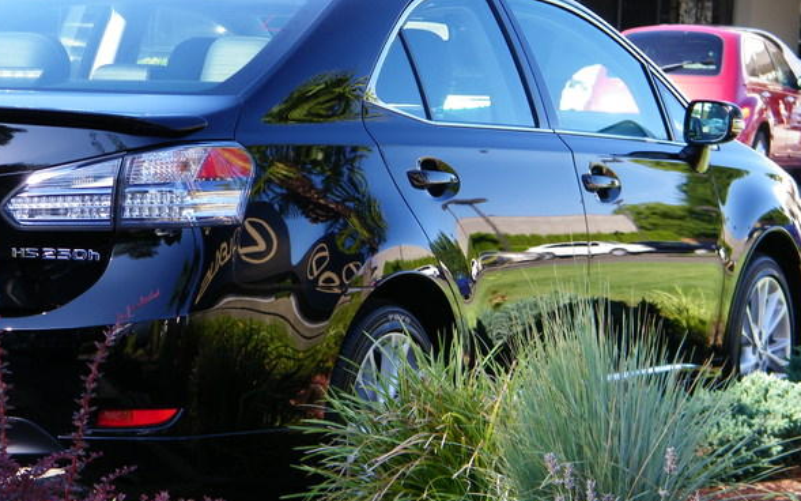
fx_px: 2663
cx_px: 398
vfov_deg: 10.7
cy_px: 216
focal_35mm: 122
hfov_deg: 17.1
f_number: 4.7
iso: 80
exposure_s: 1/80
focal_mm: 19
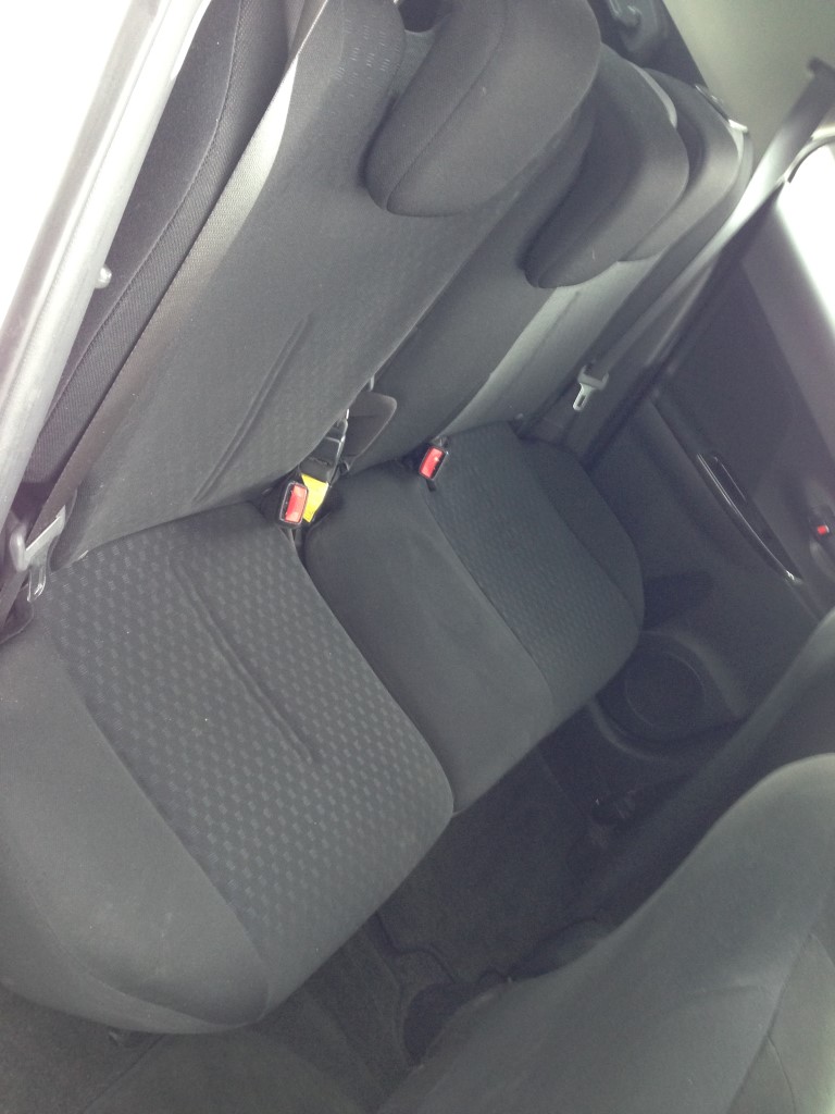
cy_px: 557
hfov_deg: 42.9
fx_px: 1061
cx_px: 418
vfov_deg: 55.4
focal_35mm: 33
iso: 125
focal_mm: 4.12
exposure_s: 1/20
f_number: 2.4
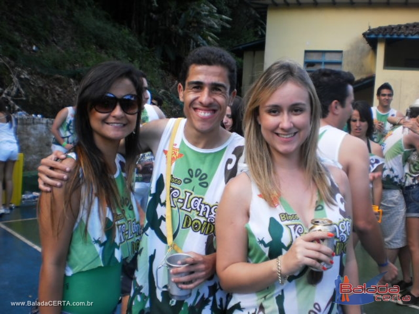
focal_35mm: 36
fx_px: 436
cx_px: 210
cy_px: 157
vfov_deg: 39.7
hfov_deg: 51.4
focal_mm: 6.3
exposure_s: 1/125
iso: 100
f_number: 3.1
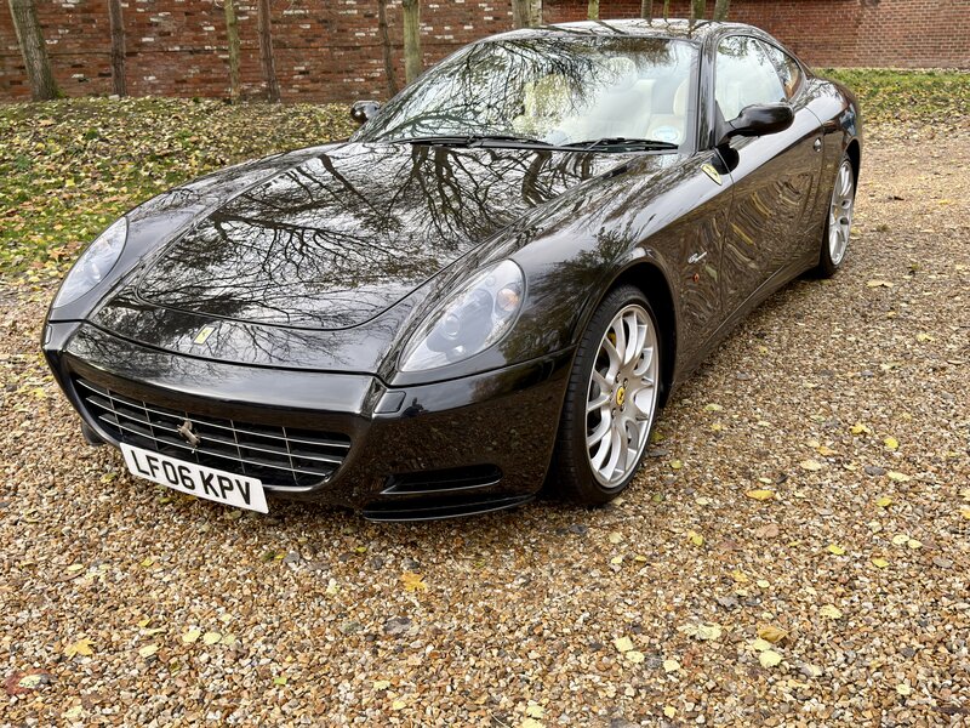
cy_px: 364
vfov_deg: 40.7
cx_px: 485
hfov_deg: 52.6
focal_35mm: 35
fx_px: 981
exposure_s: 1/184
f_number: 1.78
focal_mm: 6.76
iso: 64
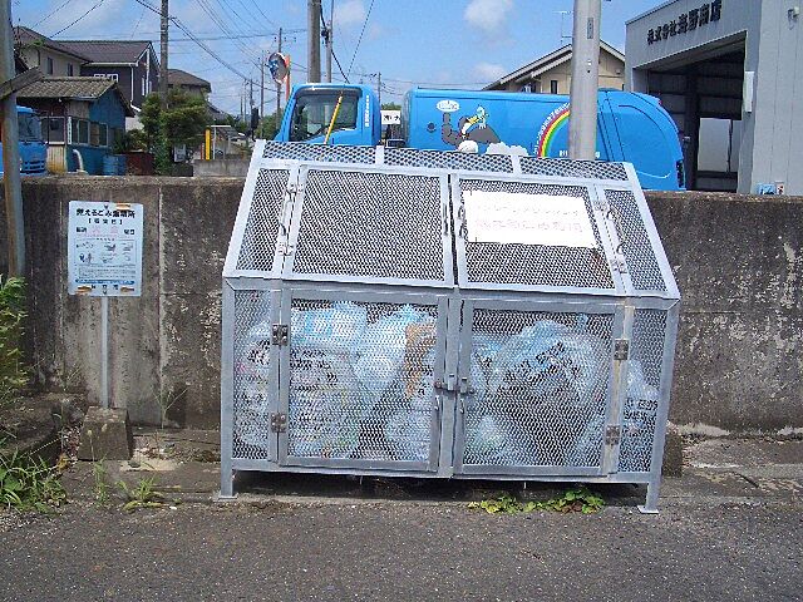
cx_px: 402
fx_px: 812
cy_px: 301
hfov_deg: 52.6
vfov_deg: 40.7
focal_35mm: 35
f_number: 4.3
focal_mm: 5.8
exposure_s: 1/400
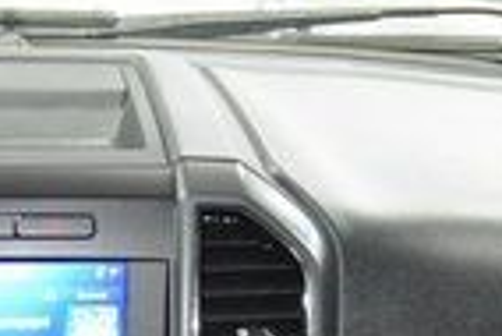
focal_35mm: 122
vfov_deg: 10.2
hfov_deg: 16.5
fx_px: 1703
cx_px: 14
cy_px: 709
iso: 3200
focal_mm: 18
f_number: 3.5
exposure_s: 1/50
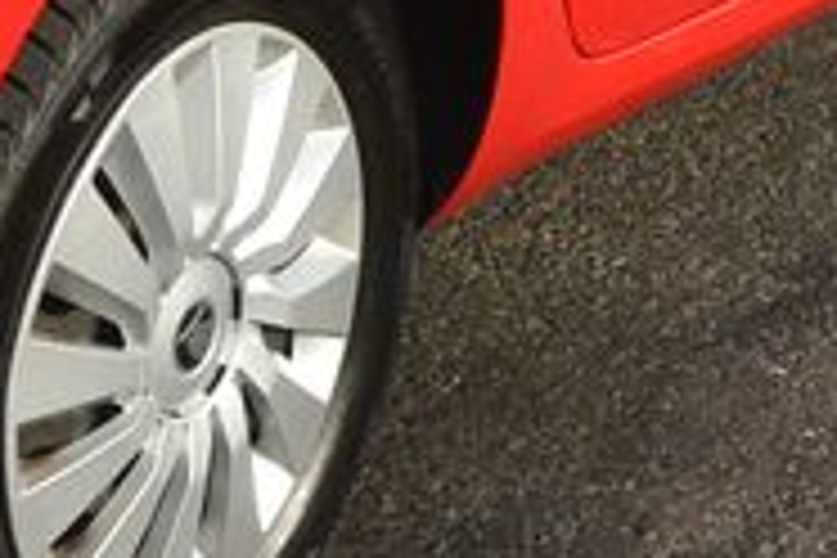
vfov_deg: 9.1
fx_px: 3464
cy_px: -164
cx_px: -436
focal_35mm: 149
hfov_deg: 13.0
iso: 160
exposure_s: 1/250
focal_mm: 10
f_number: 7.1
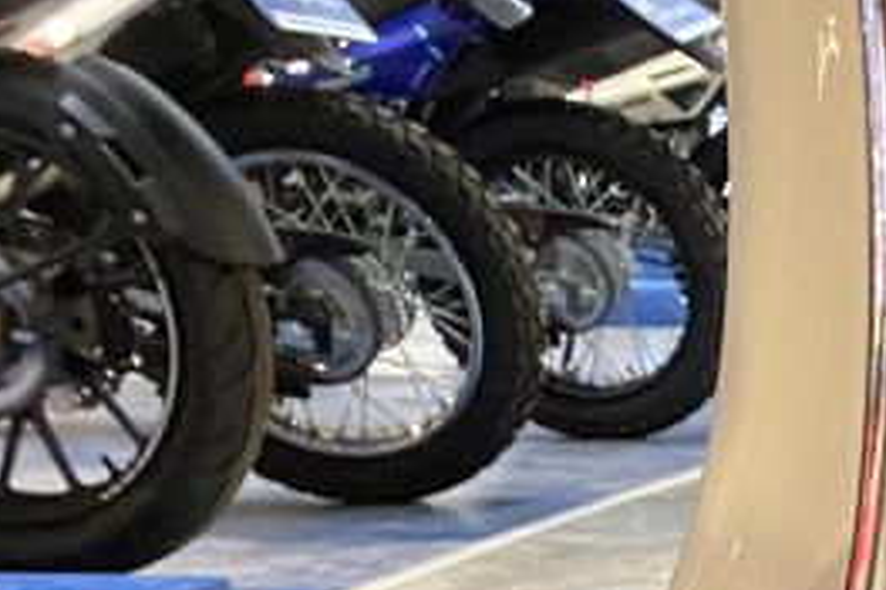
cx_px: 1651
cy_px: 1064
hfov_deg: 15.7
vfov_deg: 11.6
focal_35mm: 109
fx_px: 2681
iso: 400
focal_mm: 4.25
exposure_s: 1/50
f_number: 1.8
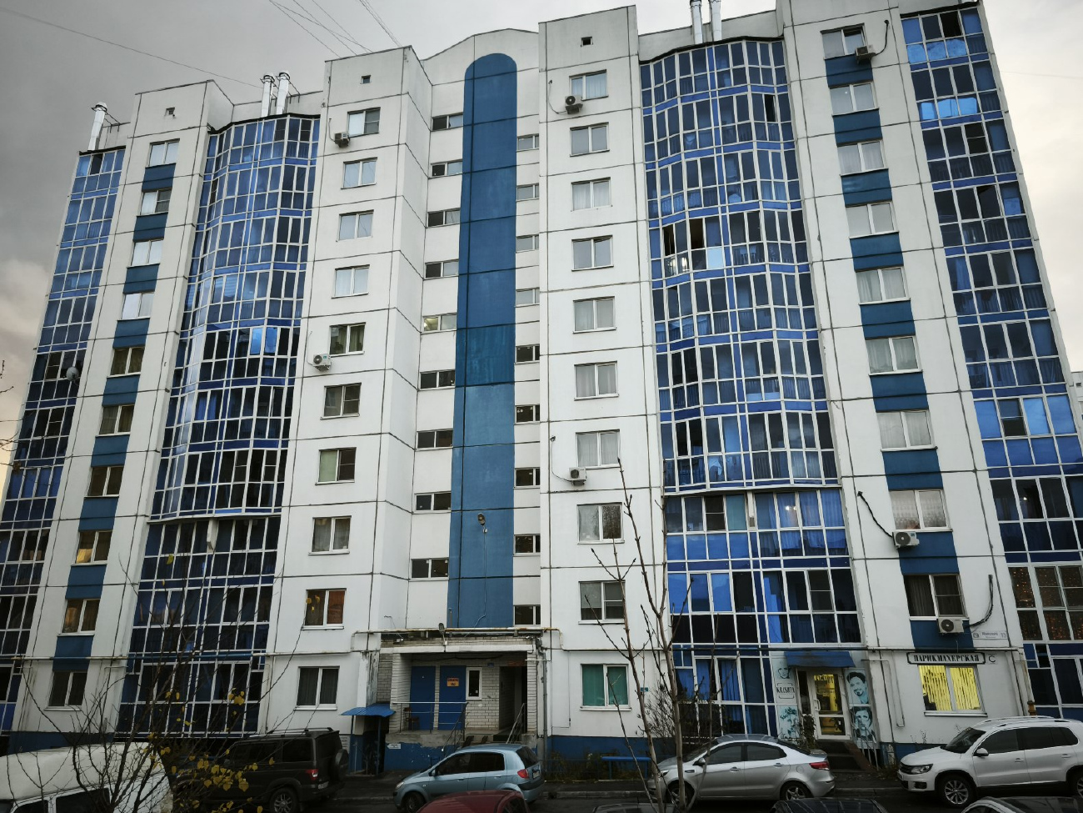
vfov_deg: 58.9
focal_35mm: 23
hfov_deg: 73.9
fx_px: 720
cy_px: 406
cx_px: 542
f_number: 1.7
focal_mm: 5.35
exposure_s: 1/100
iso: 200
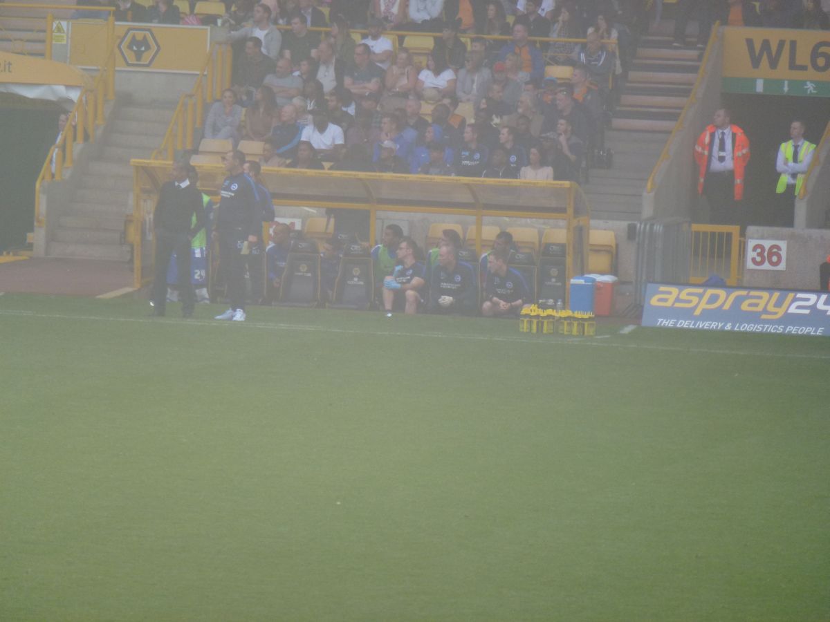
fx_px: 9207
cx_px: 415
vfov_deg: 3.9
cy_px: 311
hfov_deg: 5.2
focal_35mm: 384
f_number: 5.9
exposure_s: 1/250
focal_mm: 68.8
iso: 200
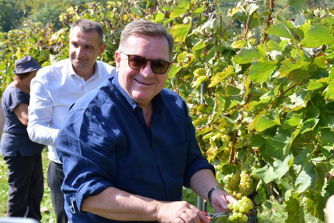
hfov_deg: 33.4
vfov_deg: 22.6
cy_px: 112
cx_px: 167
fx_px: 557
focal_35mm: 60
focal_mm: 40
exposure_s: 1/250
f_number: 8
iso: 200
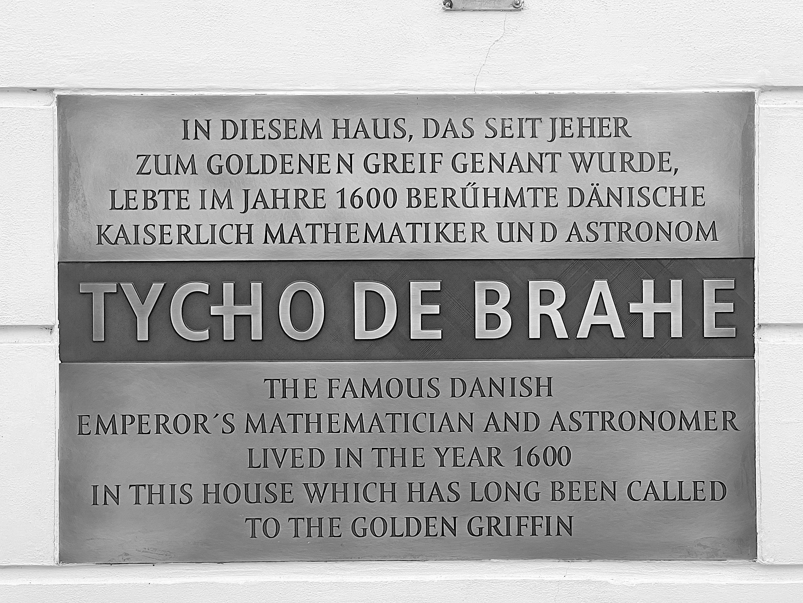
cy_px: 302
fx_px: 1786
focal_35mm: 77
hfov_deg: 25.3
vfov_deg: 19.1
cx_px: 402
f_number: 2.8
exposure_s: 1/99
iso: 64
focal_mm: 9
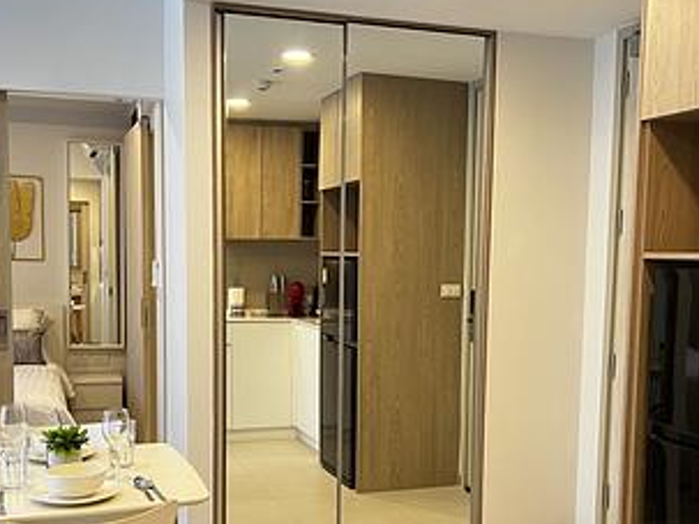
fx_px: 888
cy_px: 339
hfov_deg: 43.0
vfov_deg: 32.6
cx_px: 344
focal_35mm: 44
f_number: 1.5
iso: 125
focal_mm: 5.7
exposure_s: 1/50
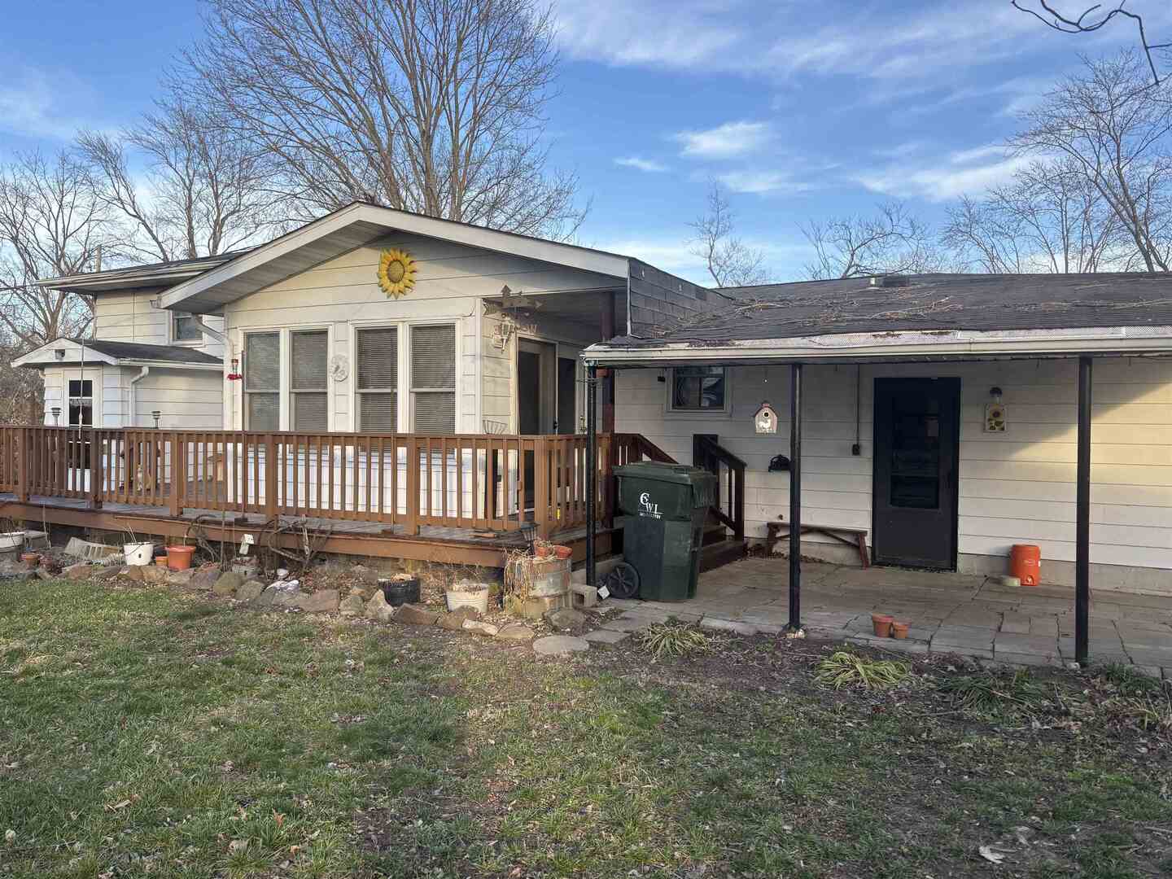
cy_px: 440
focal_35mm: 26
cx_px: 586
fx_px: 880
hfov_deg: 67.3
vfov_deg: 53.1
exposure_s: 1/649
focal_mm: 5.96
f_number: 1.6
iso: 50
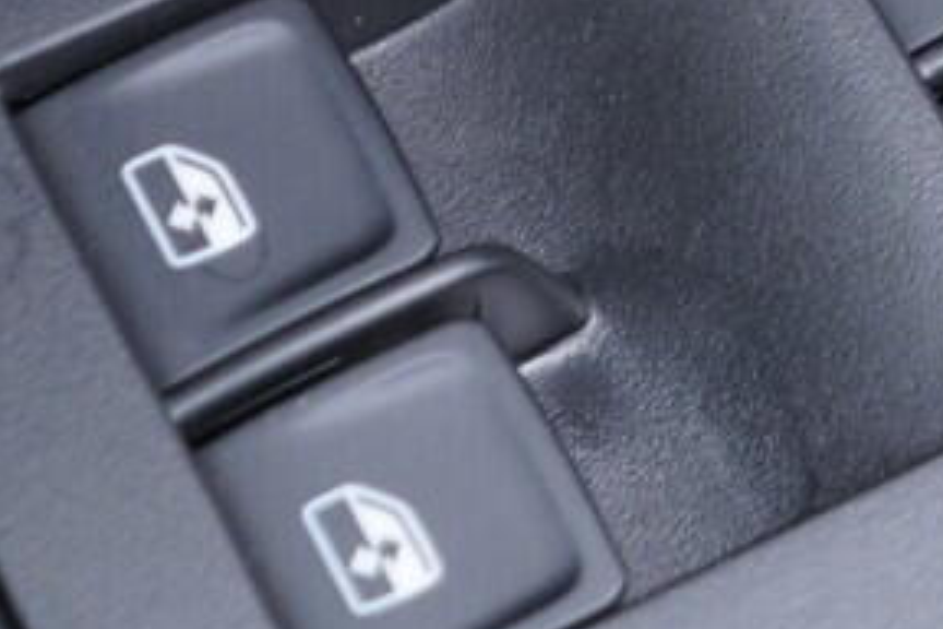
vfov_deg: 7.6
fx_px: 4715
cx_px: 936
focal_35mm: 180
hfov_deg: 11.3
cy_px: -141
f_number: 2.8
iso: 320
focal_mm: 24
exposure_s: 1/40
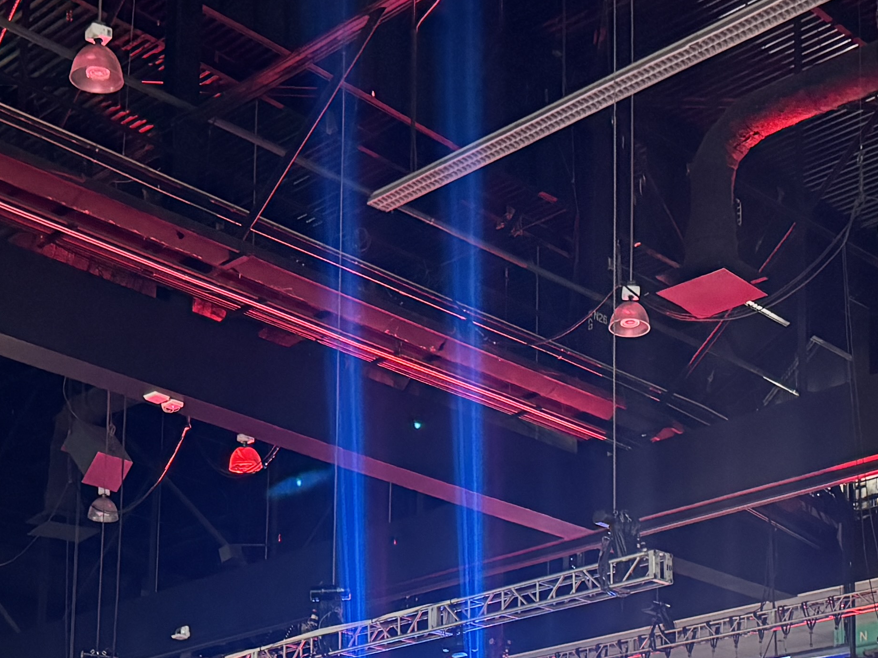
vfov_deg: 19.0
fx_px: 1877
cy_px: 752
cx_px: 403
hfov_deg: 26.3
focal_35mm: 74
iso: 1000
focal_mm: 6.76
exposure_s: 1/40
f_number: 1.78
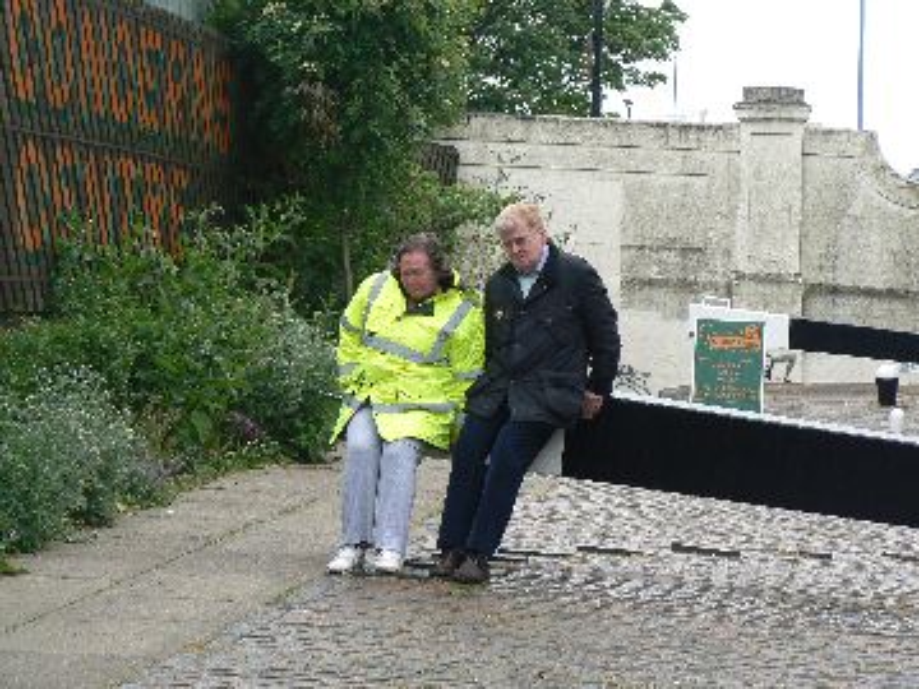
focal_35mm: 157
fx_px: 4168
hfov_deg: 12.6
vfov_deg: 9.5
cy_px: 344
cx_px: 460
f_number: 5.6
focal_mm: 26.2
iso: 80
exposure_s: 1/100
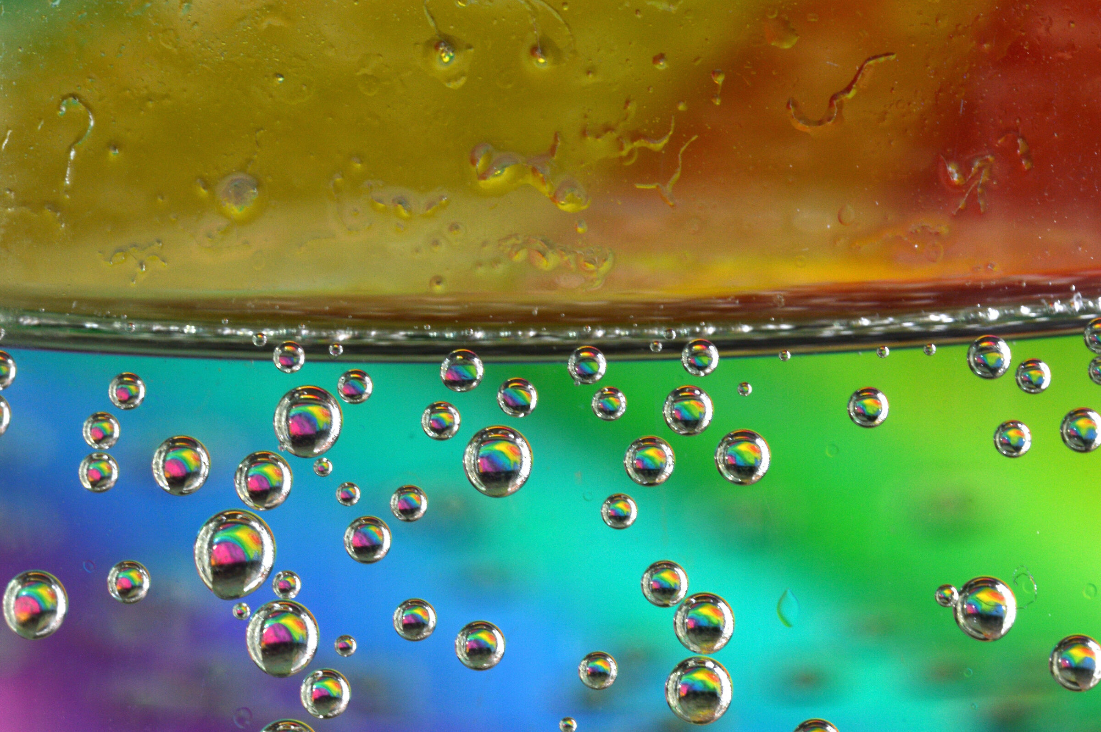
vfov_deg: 8.7
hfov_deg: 13.1
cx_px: 550
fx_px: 4813
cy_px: 366
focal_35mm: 158
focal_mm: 105
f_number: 32
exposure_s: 1/3
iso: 400
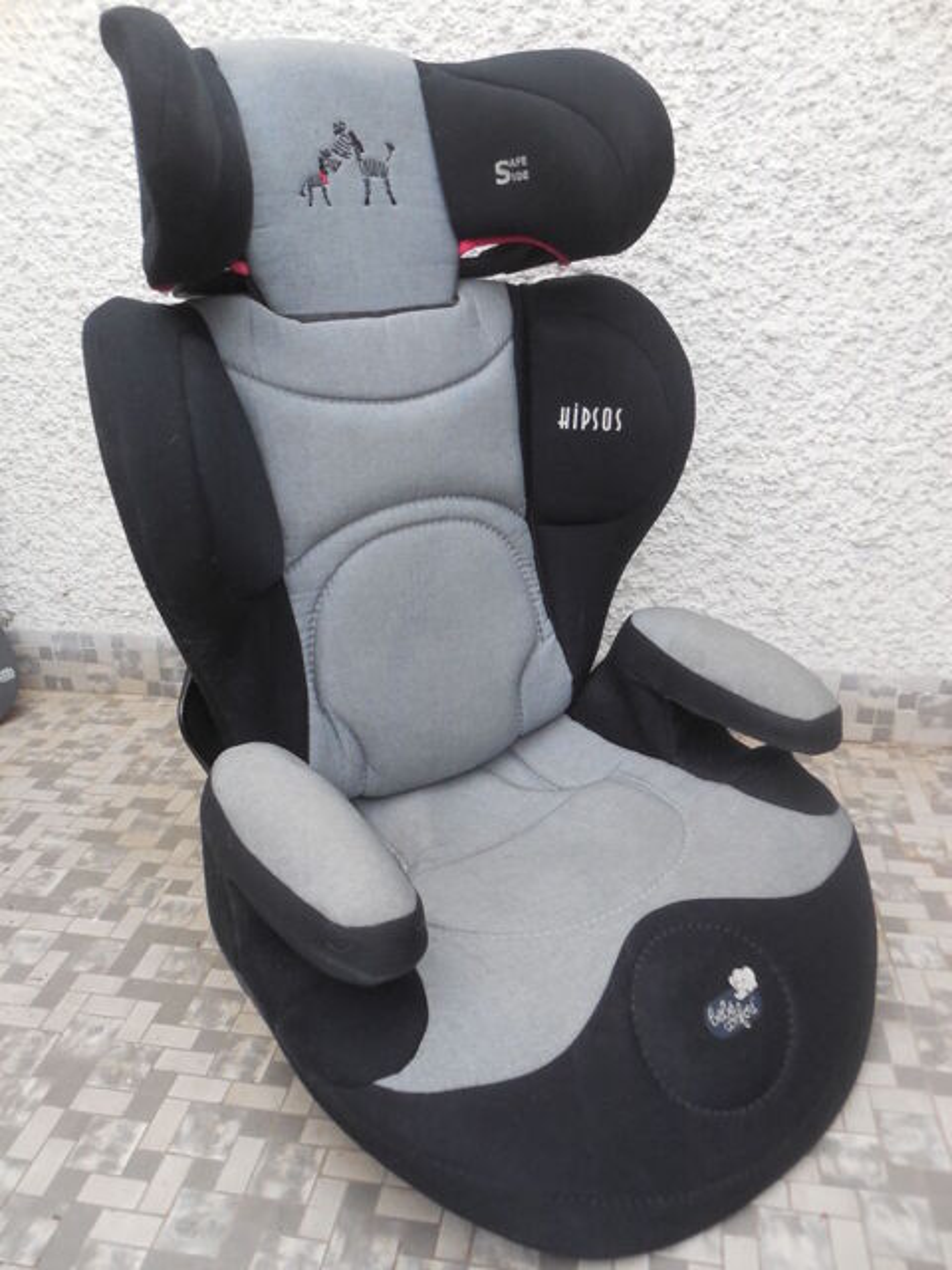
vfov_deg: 67.3
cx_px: 476
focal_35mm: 26
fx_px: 953
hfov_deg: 53.1
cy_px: 635
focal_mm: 4.6
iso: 400
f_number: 3.5
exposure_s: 1/30
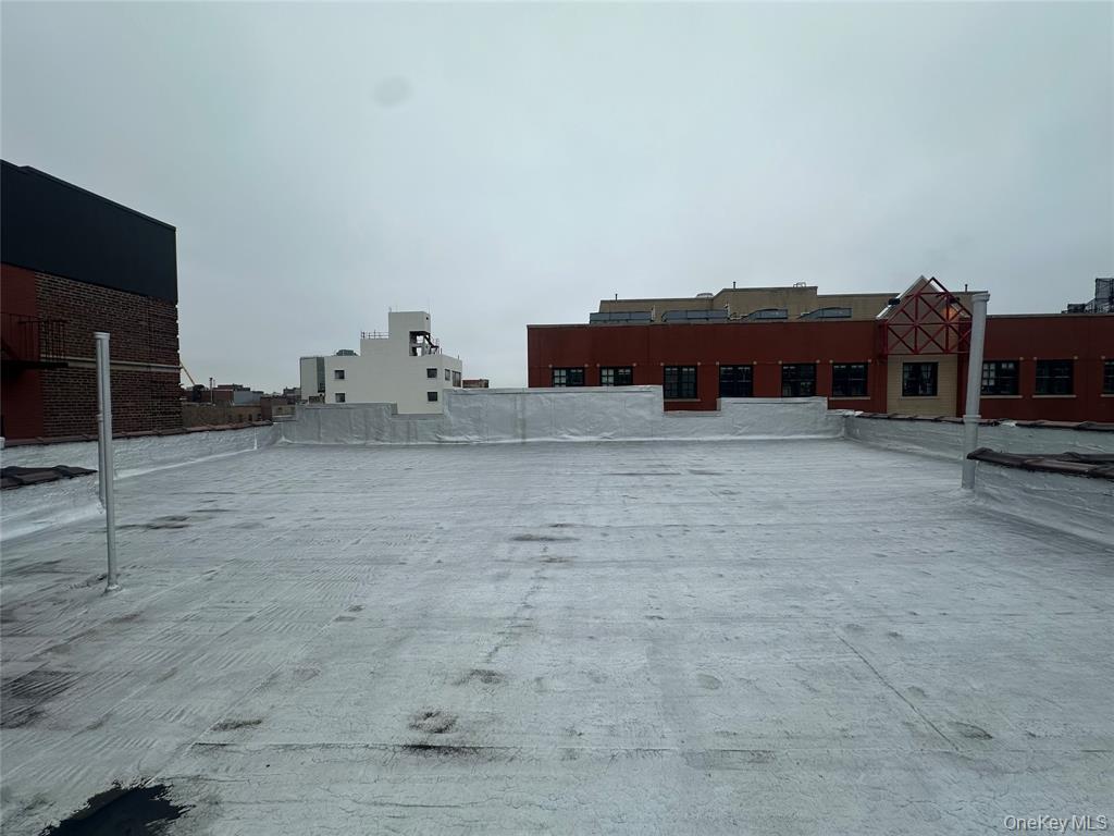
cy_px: 418
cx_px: 557
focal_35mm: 14
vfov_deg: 85.7
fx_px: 451
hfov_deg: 102.1
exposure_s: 1/698
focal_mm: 2.22
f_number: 2.2
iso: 40
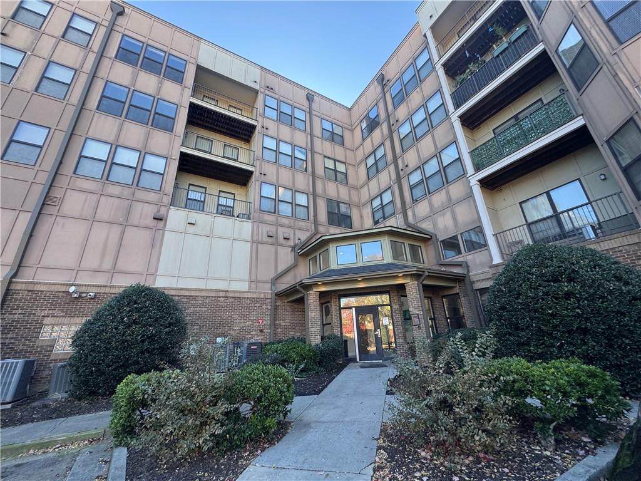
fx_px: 259
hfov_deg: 102.1
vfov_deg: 85.7
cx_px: 320
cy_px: 240
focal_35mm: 14
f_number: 2.2
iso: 40
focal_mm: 2.22
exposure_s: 1/137
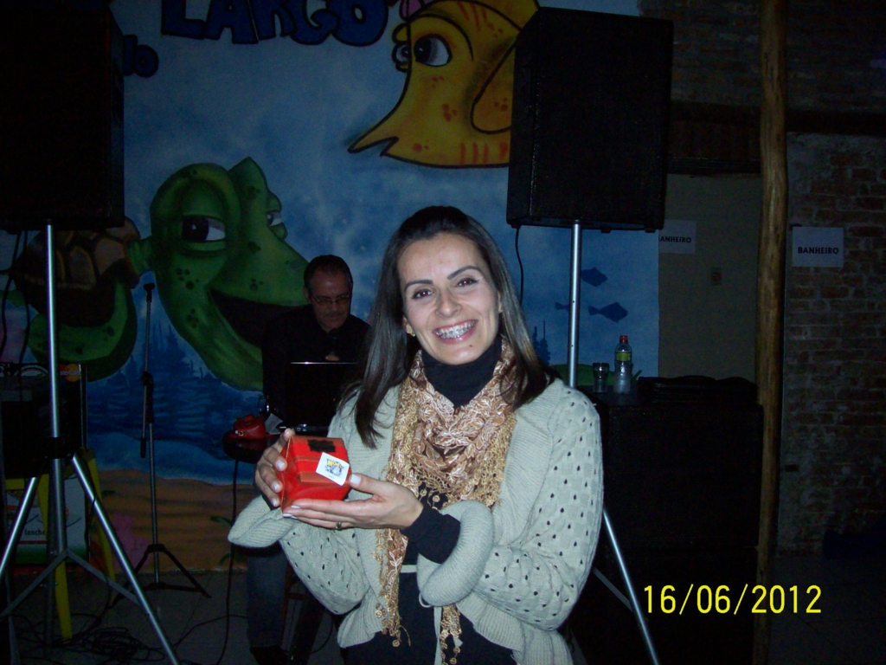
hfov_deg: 51.4
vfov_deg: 39.7
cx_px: 443
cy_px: 332
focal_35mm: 36
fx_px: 921
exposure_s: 1/64
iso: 200
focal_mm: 6
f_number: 2.7
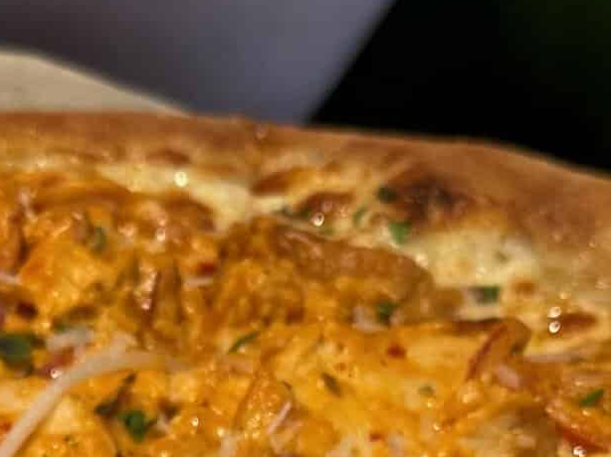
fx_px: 2647
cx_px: 70
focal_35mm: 150
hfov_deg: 13.1
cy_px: 656
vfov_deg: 9.6
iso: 200
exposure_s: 1/60
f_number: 1.78
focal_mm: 6.86
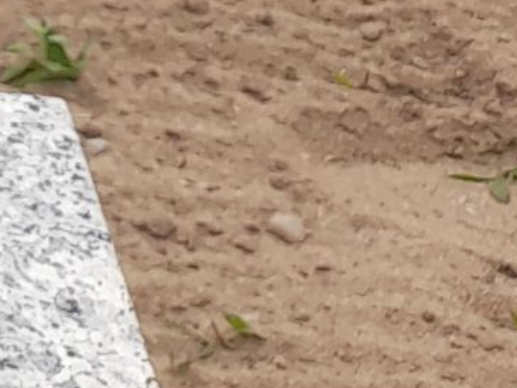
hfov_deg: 8.2
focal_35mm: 191
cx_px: -1196
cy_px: -784
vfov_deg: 7.0
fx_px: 2855
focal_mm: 4.6
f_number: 2
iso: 20
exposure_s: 1/151
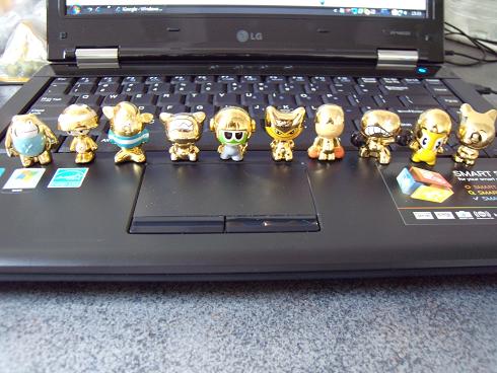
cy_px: 186
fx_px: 402
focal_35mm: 28
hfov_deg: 63.4
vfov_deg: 49.8
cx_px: 248
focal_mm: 6
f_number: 2.8
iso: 400
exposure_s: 1/8
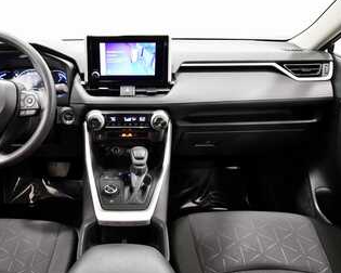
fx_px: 252
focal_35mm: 25
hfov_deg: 67.1
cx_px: 128
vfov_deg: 56.8
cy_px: 138
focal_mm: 14
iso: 4500
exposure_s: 1/60
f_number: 5
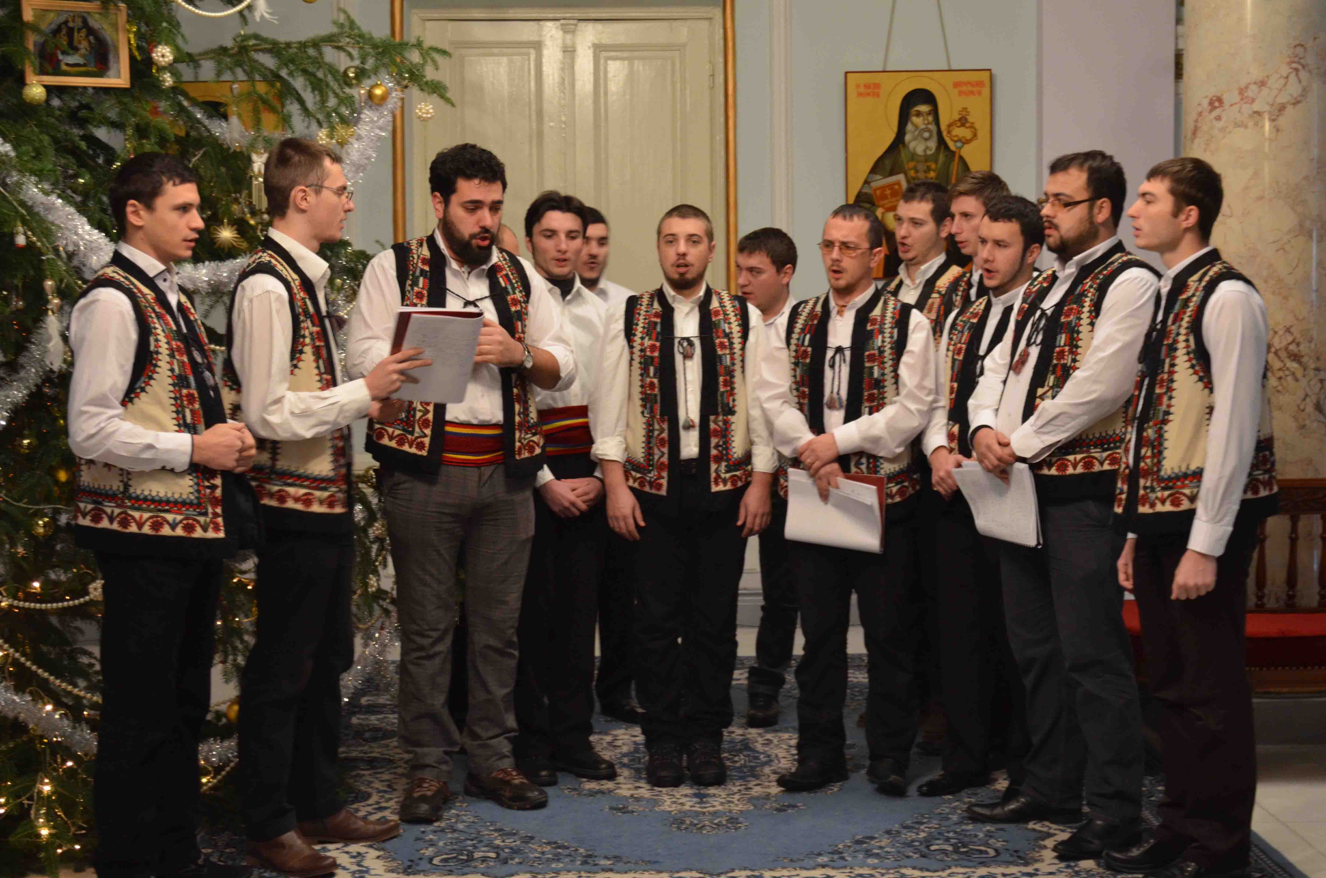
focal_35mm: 57
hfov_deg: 35.1
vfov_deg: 23.7
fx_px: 2095
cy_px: 439
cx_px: 663
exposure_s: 1/13
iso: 1250
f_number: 5
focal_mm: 38
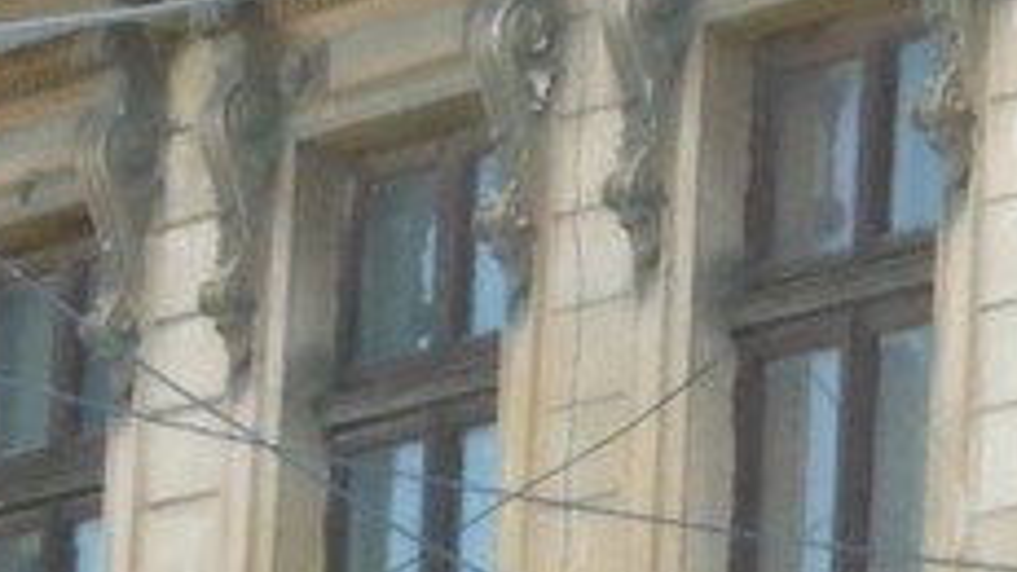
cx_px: 1206
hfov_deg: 4.5
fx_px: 12919
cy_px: 308
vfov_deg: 2.5
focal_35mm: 479
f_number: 5
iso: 800
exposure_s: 1/1000
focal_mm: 22.6
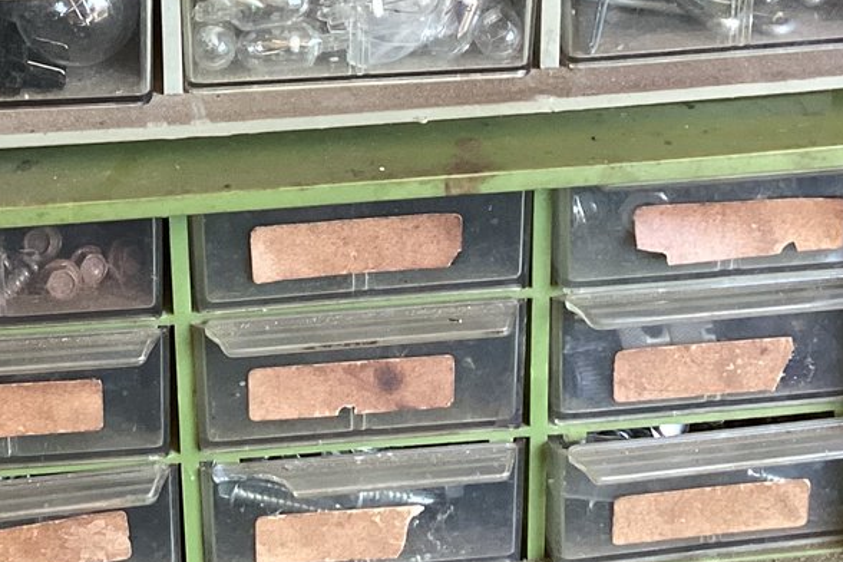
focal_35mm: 83
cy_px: -74
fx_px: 1943
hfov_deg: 23.9
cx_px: 121
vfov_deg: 15.9
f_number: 2.4
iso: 160
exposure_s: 1/50
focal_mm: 3.3
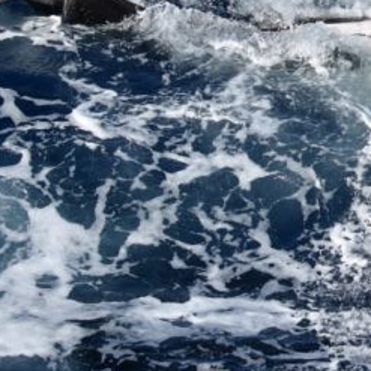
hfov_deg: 10.4
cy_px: 8
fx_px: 2001
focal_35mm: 165
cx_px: 436
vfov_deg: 10.5
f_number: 5
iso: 560
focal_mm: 60
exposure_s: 1/8000
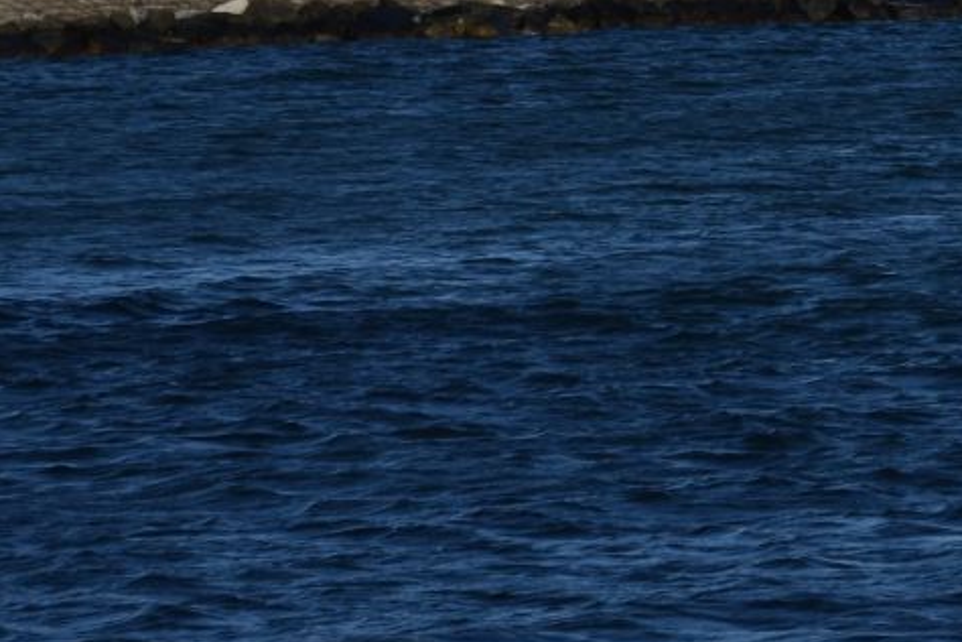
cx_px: 1847
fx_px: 11436
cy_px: -468
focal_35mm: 428
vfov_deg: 3.2
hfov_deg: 4.7
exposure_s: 1/1600
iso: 100
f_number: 5.3
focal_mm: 66
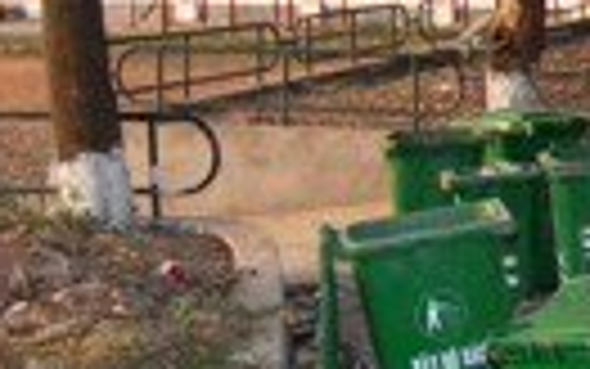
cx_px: 914
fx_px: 2027
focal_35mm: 126
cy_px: 117
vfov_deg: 10.4
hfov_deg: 15.2
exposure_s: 1/200
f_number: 7.1
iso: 200
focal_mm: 24
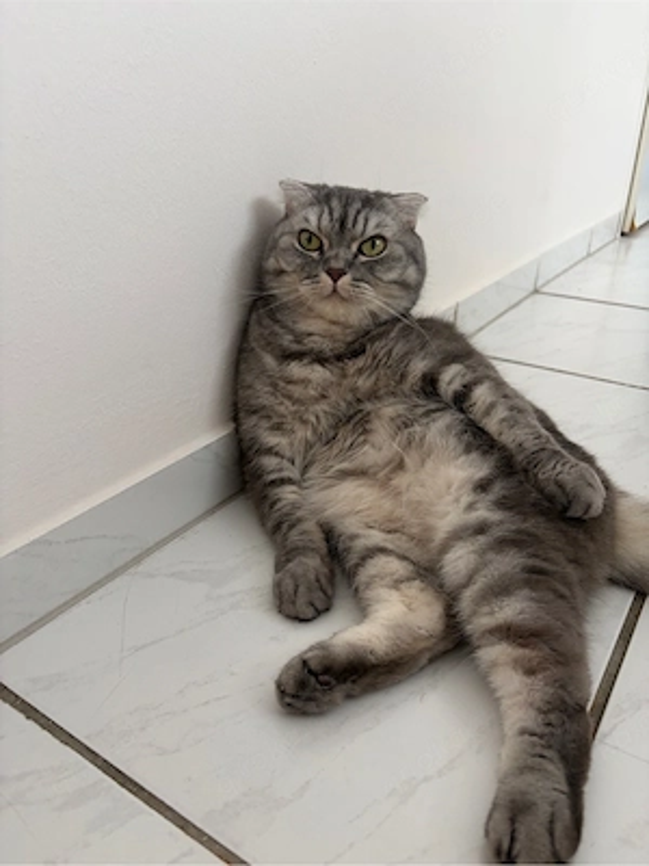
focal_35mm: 26
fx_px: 650
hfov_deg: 53.1
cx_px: 324
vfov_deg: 67.3
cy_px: 433
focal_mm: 5.96
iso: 125
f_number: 1.6
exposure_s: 1/95
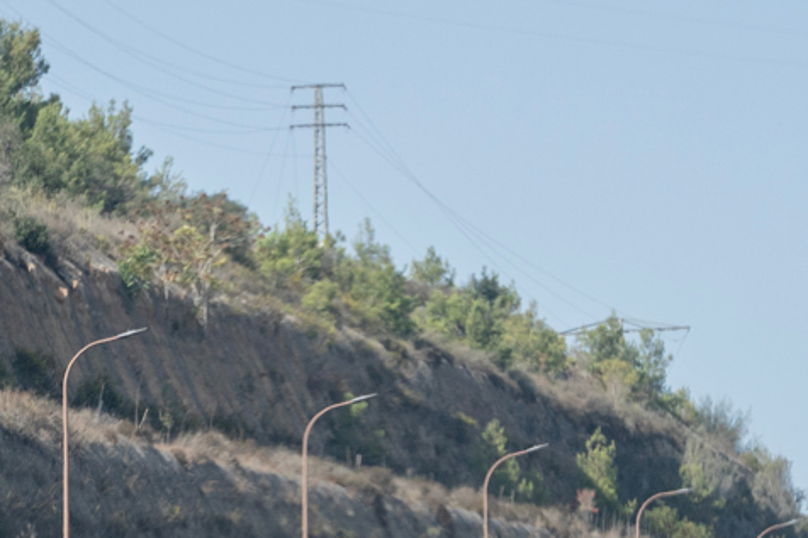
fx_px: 12250
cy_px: 523
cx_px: 431
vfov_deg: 2.5
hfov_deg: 3.8
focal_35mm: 546
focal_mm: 191
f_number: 2.8
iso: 640
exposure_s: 1/8000
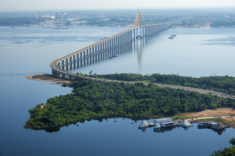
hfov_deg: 23.9
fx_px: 555
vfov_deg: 16.1
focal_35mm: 85
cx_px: 118
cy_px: 78
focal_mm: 31.33
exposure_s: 1/800
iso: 250
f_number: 7.1
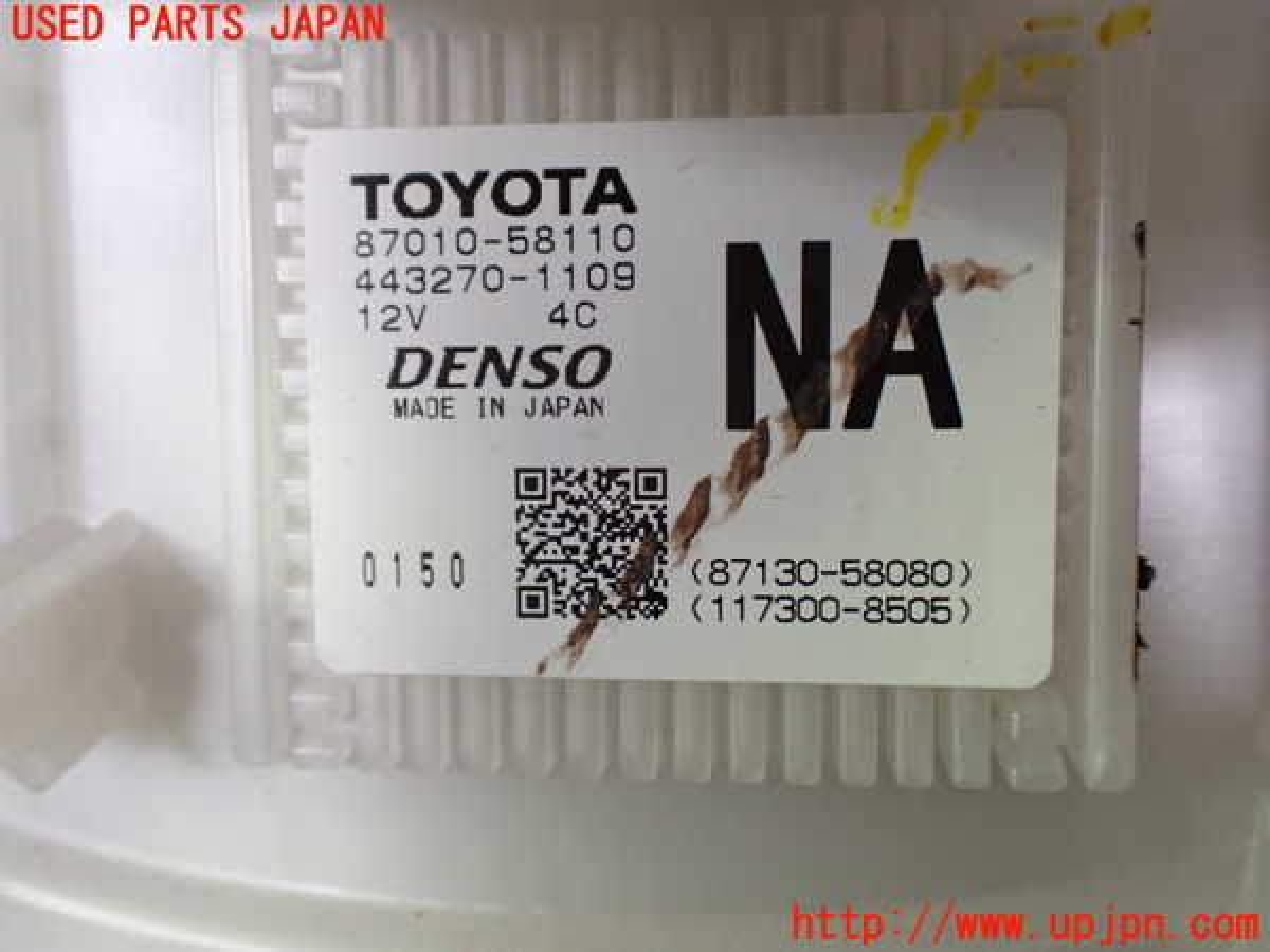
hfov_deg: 60.0
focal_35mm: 30
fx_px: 1101
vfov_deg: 46.8
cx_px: 635
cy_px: 476
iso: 800
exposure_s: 1/40
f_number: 2.3
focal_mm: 5.4
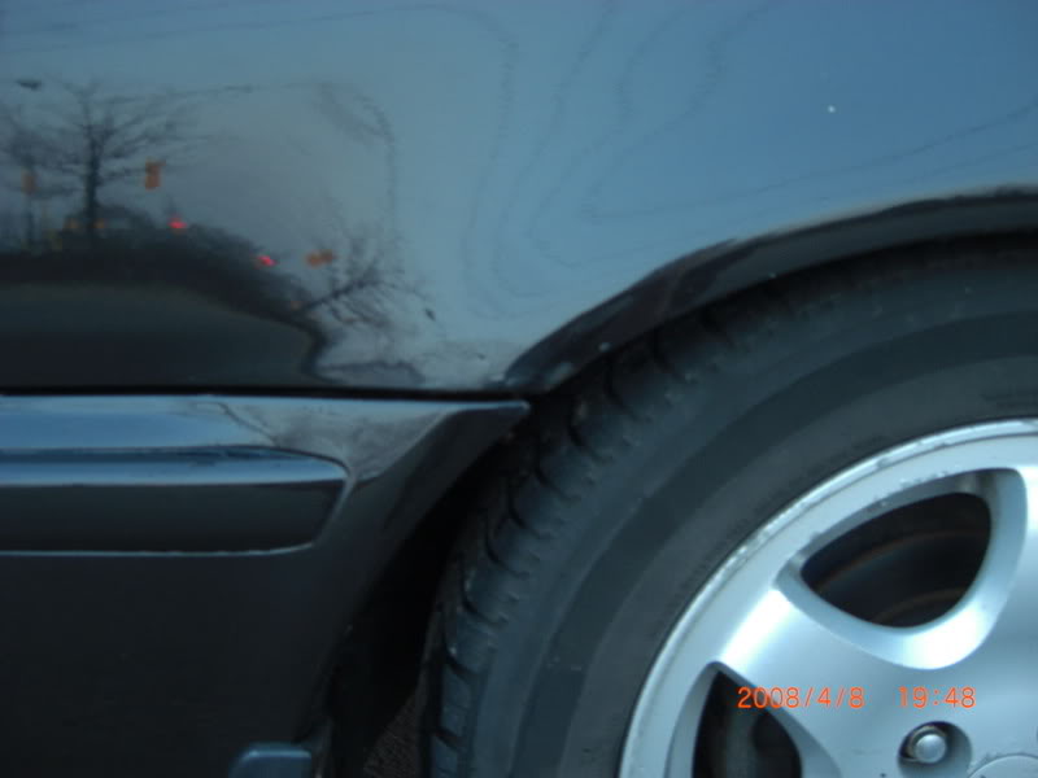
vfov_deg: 37.7
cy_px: 389
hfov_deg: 49.0
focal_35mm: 38
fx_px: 1139
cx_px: 519
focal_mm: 7.9
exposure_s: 1/13
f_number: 2.8
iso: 200
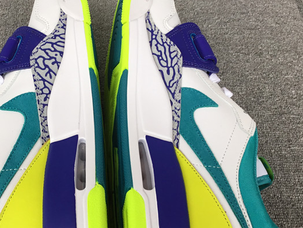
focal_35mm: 53
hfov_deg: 35.6
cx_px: 89
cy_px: 129
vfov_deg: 27.5
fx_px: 464
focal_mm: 3.3
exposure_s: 1/60
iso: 25
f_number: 2.4
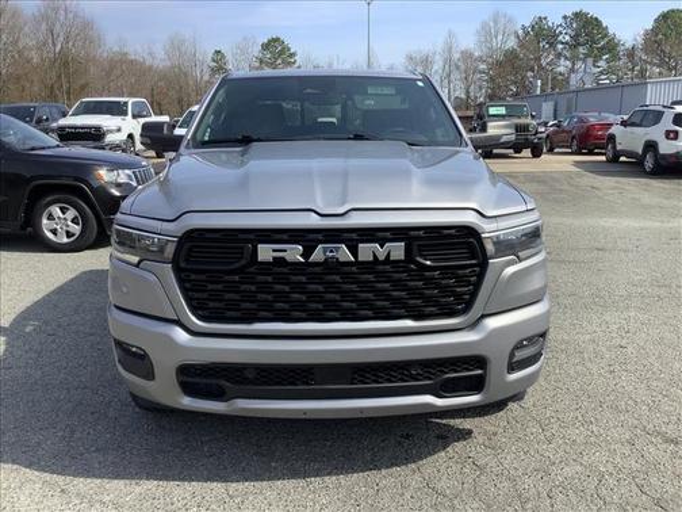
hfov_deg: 58.4
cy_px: 256
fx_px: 611
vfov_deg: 45.4
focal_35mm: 31
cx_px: 341
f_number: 2.4
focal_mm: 3.3
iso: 25
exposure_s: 1/769
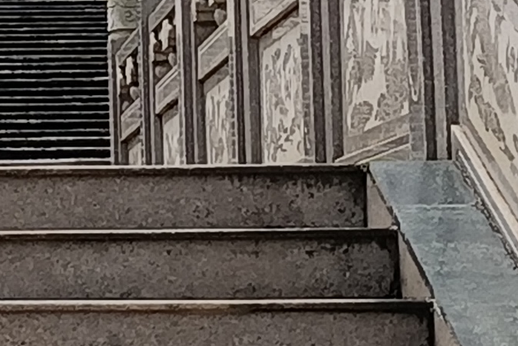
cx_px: -170
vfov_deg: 5.6
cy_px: -243
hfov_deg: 8.4
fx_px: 3454
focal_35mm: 240
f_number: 1.8
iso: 105
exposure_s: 1/2137
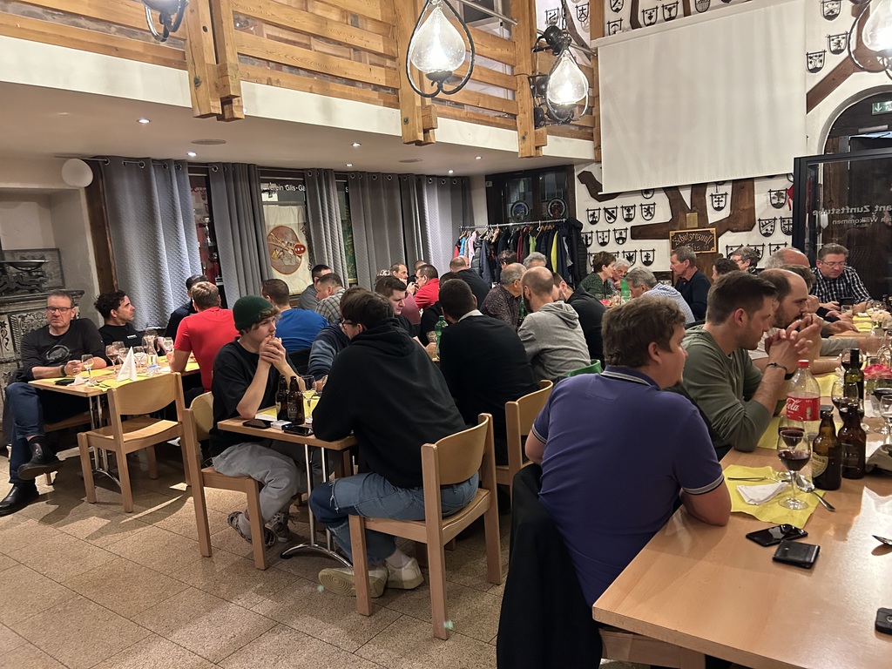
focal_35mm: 26
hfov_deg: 67.3
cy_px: 334
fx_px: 670
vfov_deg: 53.1
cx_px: 446
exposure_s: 1/33
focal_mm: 5.7
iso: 640
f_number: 1.5
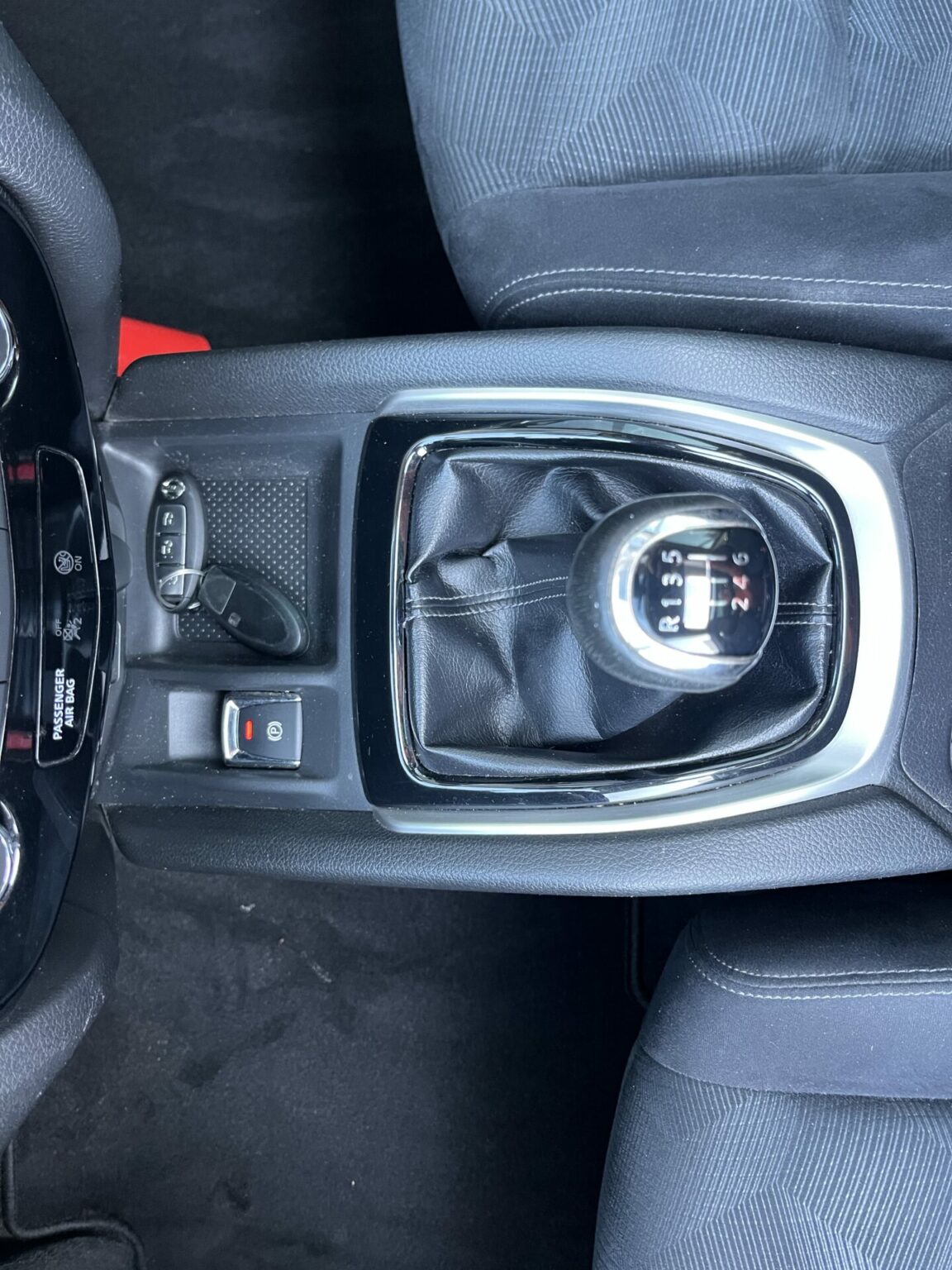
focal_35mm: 26
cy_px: 635
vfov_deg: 67.3
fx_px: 953
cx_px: 476
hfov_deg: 53.1
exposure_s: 1/60
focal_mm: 5.1
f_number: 1.6
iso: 320
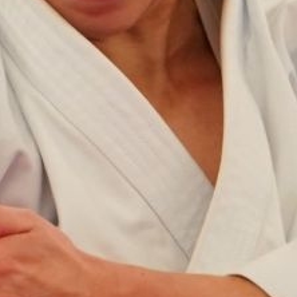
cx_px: 47
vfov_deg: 0.9
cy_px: 102
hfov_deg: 0.9
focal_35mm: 2042
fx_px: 19822
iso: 1600
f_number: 2.8
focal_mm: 198
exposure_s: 1/1000
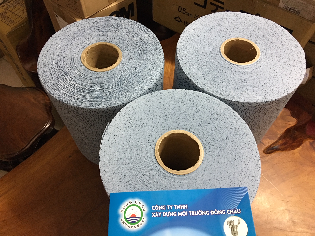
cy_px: 118
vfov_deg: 48.2
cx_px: 158
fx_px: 264
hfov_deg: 61.7
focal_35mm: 29
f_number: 2.2
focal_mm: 4.15
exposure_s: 1/8
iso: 100
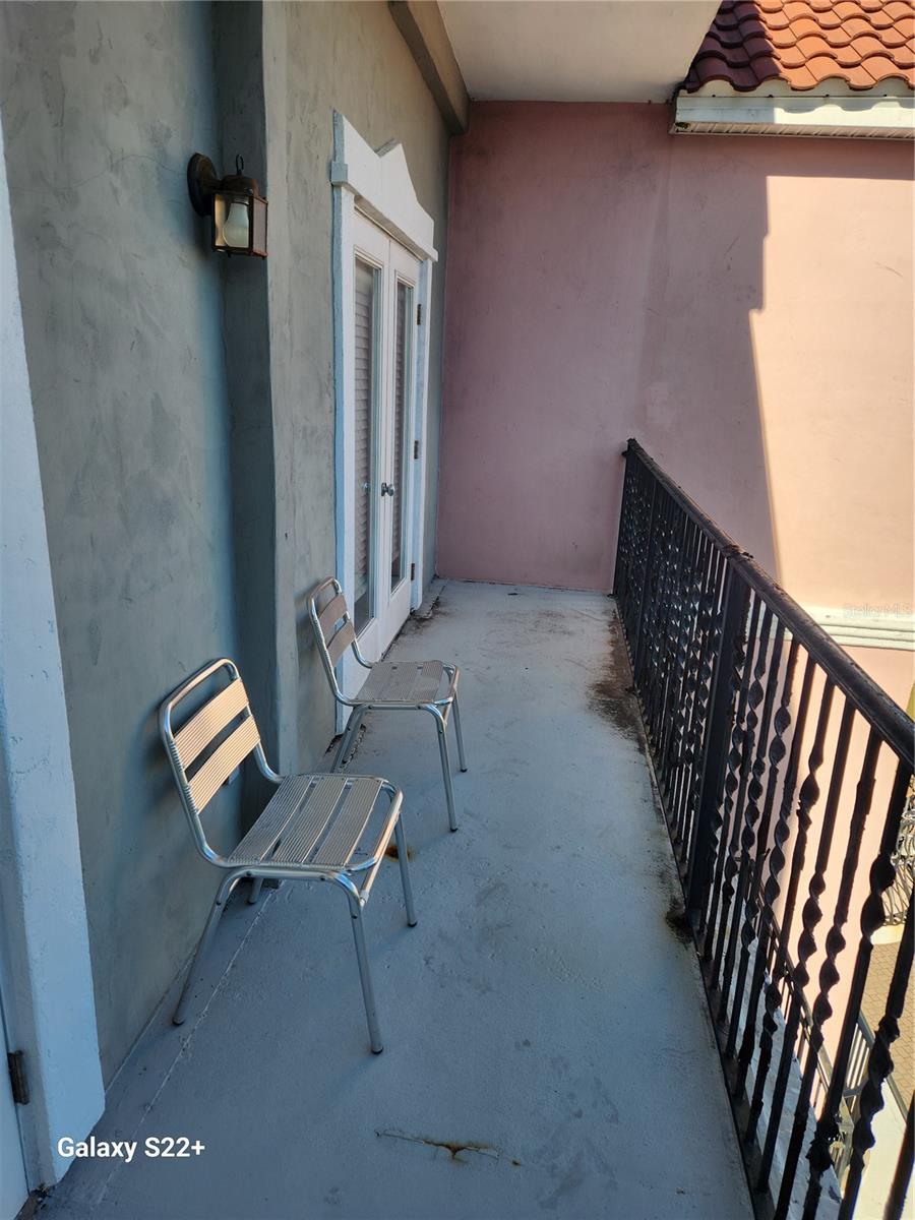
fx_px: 811
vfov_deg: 73.9
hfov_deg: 58.9
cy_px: 610
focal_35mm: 23
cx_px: 458
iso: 20
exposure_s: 1/900
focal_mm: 5.4
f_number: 1.8
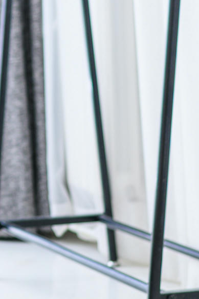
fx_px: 1503
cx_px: -161
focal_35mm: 181
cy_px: 11
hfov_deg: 7.4
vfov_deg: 11.3
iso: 100
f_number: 2.2
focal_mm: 35
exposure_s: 1/50
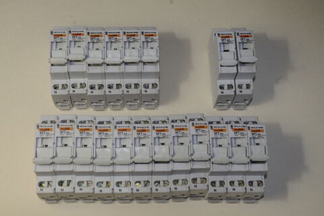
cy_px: 108
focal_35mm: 60
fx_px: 539
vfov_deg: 22.6
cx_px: 162
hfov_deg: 33.4
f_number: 8
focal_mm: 40
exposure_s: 1/80
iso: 1600
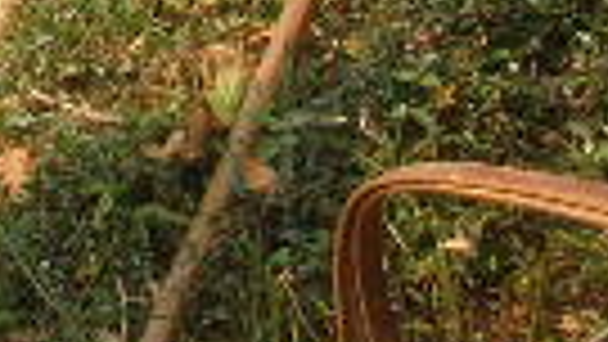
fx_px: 3160
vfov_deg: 6.0
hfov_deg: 9.8
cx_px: -806
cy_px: -346
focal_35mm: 196
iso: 64
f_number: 5.7
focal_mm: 6.4
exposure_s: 1/159
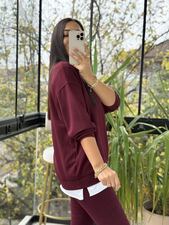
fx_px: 312
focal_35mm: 48
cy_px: 112
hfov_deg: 30.3
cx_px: 84
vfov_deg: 39.7
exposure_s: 1/150
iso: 64
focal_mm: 6.76
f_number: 1.78
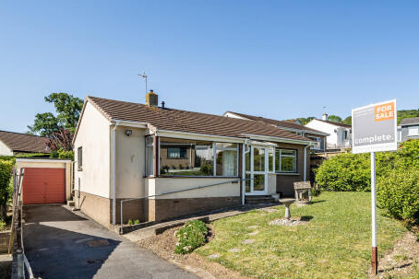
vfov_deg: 55.1
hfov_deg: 76.1
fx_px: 268
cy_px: 140
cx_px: 209
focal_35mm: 23
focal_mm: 15
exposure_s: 1/640
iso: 400
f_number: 8
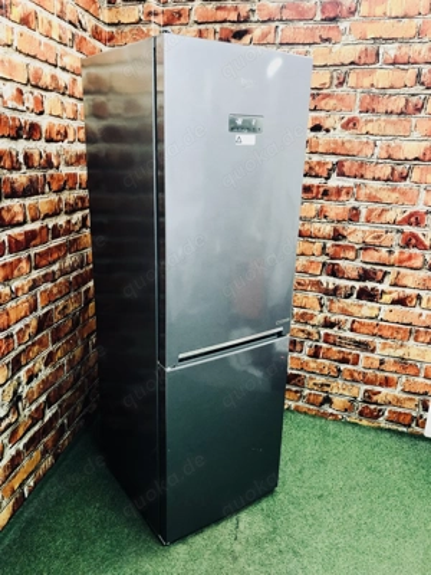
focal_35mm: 28
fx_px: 465
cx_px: 216
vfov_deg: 63.4
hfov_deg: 49.7
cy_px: 288
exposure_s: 1/20
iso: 40
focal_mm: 3.99
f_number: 1.8
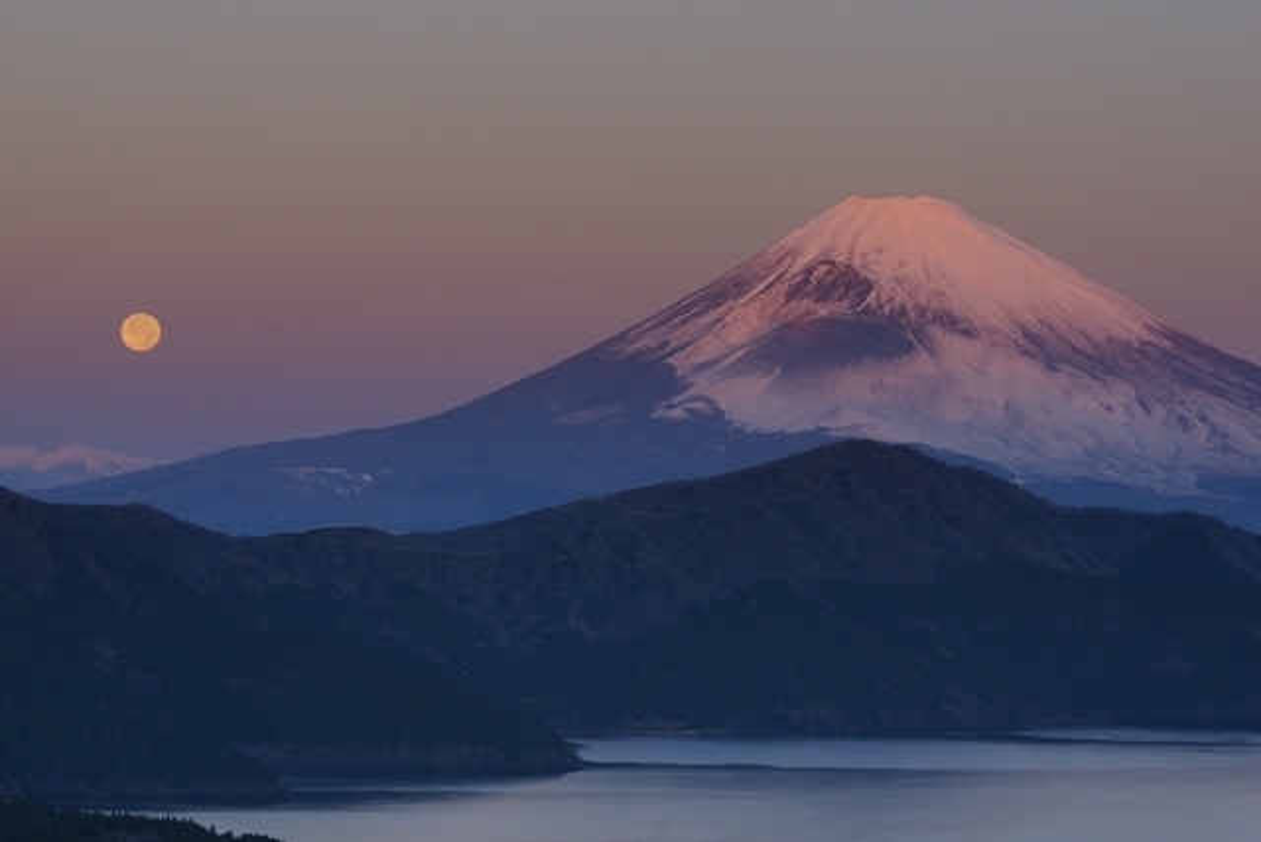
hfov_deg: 17.1
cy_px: 421
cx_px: 630
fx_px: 4204
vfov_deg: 11.4
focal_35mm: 120
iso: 100
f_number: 11
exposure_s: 1/10
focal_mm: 80
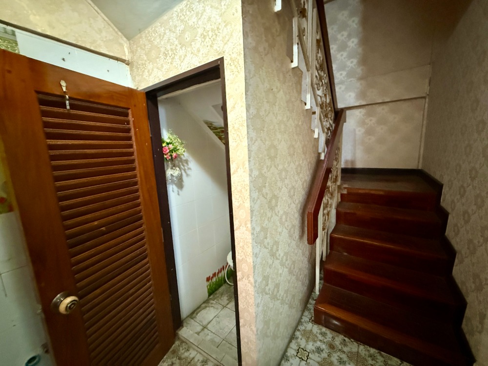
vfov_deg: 85.7
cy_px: 183
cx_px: 244
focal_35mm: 14
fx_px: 197
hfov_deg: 102.1
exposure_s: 1/50
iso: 1250
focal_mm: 2.22
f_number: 2.2
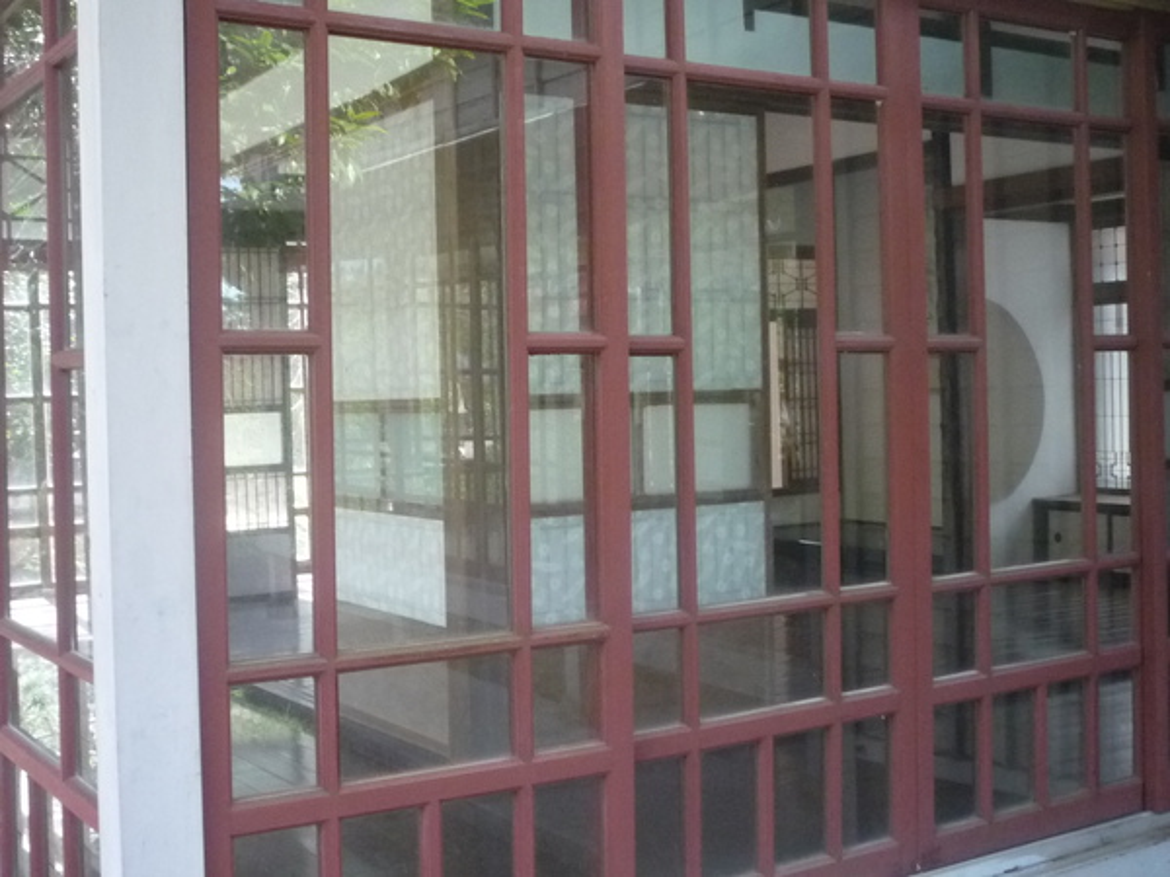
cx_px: 585
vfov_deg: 32.9
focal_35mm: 44
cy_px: 438
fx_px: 1487
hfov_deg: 42.9
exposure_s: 1/200
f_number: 3.3
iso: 400
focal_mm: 5.2
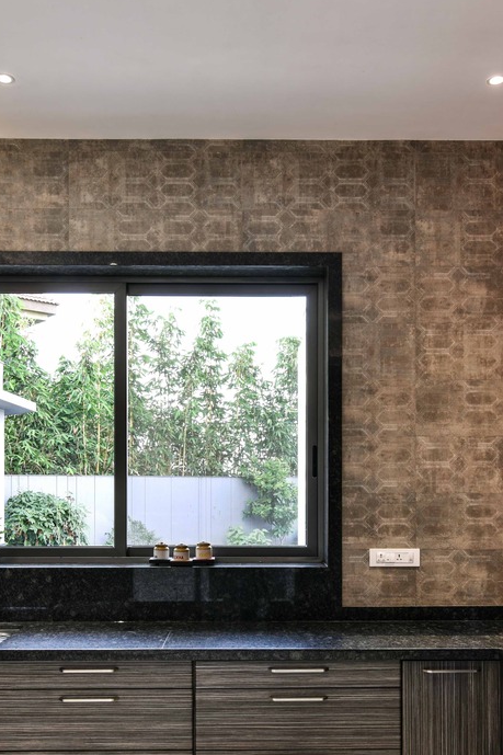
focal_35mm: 37
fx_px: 776
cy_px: 480
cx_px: 254
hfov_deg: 35.9
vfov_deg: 51.3
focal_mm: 17
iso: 31
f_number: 9
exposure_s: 1/1.25
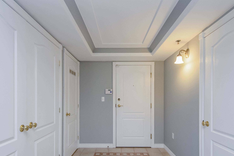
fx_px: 123
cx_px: 115
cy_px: 99
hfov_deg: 86.9
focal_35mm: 19
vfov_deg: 63.6
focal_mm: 10
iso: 800
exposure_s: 1/60
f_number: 6.3
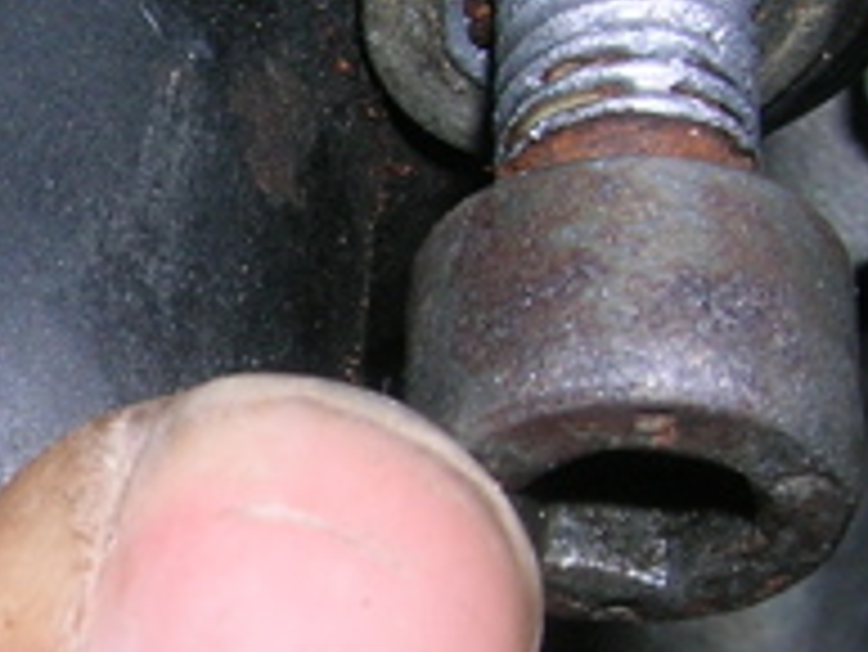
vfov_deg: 11.2
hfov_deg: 14.5
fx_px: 3312
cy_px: 510
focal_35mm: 132
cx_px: -115
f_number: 4.9
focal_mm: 5.7
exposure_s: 1/60.1
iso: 50
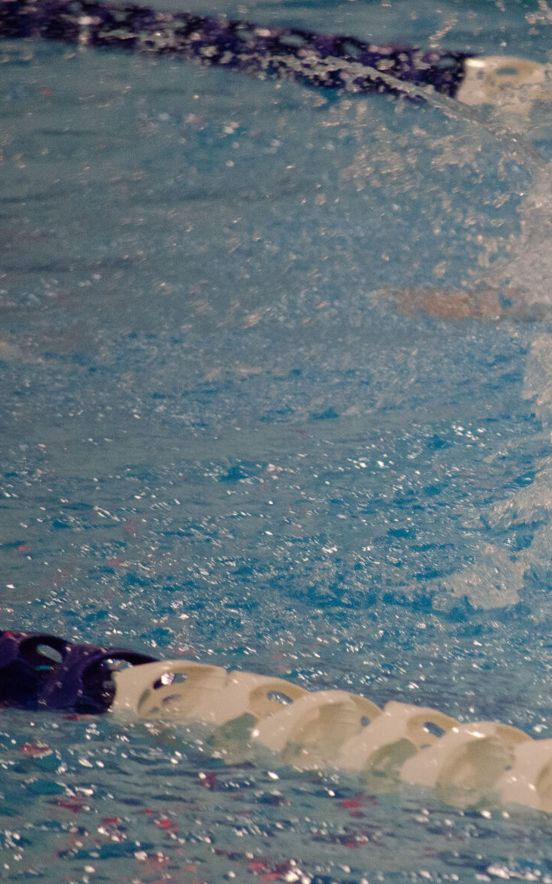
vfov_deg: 4.5
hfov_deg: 2.8
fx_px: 11120
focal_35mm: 462
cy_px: 441
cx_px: 636
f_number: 5.6
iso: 3200
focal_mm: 200
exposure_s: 1/400
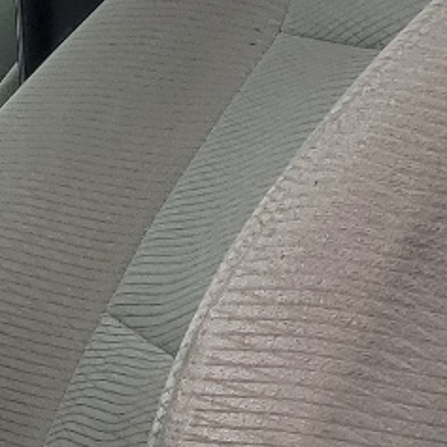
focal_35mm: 155
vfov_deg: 11.2
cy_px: 60
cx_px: -560
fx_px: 2264
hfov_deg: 10.1
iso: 50
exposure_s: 1/400
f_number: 1.5
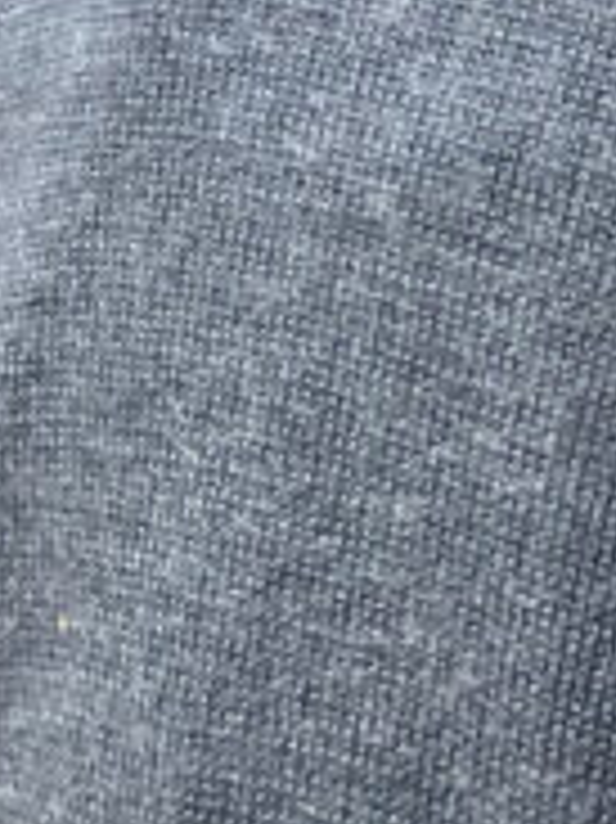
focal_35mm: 157
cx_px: 1592
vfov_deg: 10.6
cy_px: -1198
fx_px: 3729
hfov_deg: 8.5
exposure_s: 1/823
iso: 32
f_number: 1.8
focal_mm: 3.99
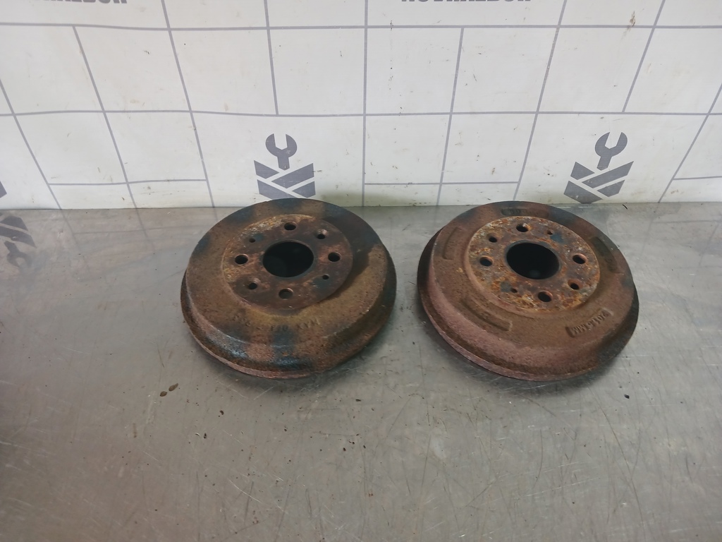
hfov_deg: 65.3
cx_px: 361
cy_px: 271
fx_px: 563
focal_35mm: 27
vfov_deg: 51.4
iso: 100
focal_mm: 4
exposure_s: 1/50
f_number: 1.8
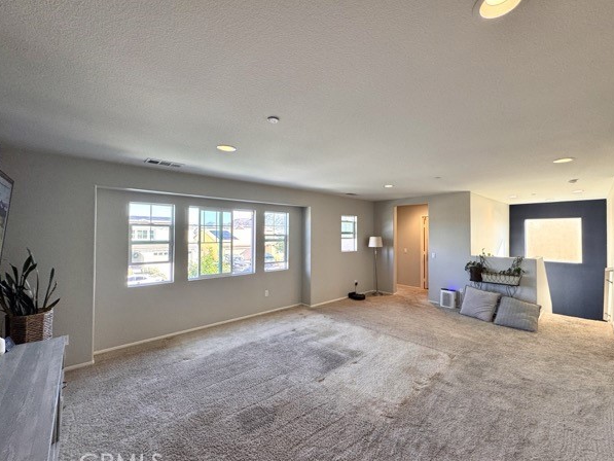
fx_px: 266
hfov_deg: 98.1
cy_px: 230
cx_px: 323
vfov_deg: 81.8
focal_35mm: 15
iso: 160
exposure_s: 1/120
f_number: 2.2
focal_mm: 2.22
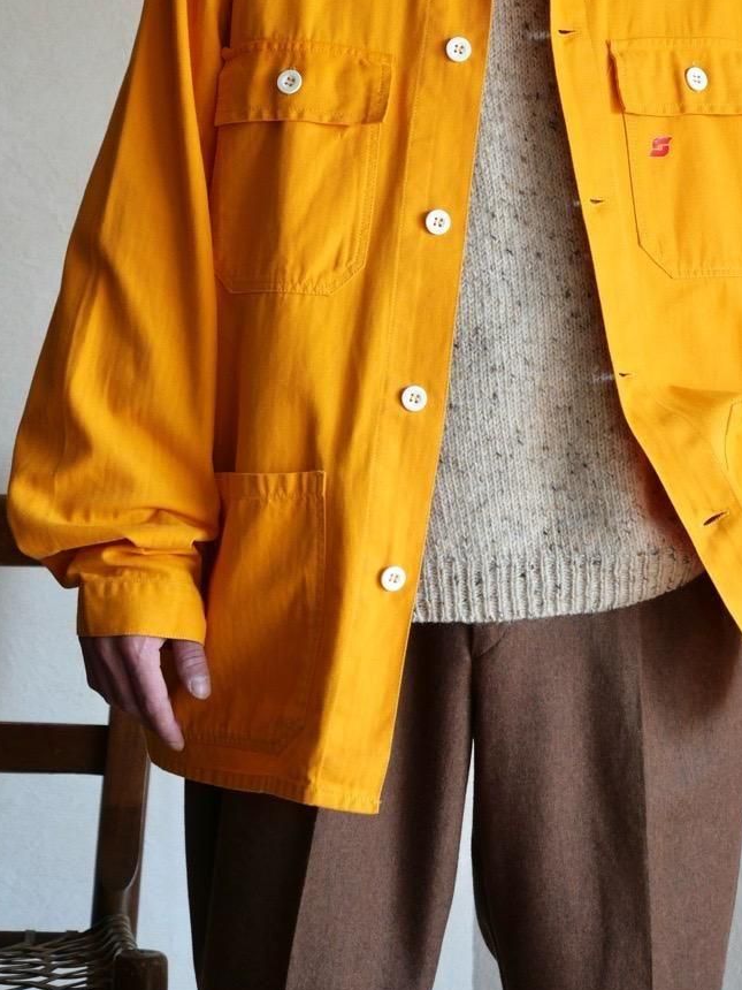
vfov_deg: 15.7
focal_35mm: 125
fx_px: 3573
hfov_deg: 11.8
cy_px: 306
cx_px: 490
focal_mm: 42
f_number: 3.9
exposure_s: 1/100
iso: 400
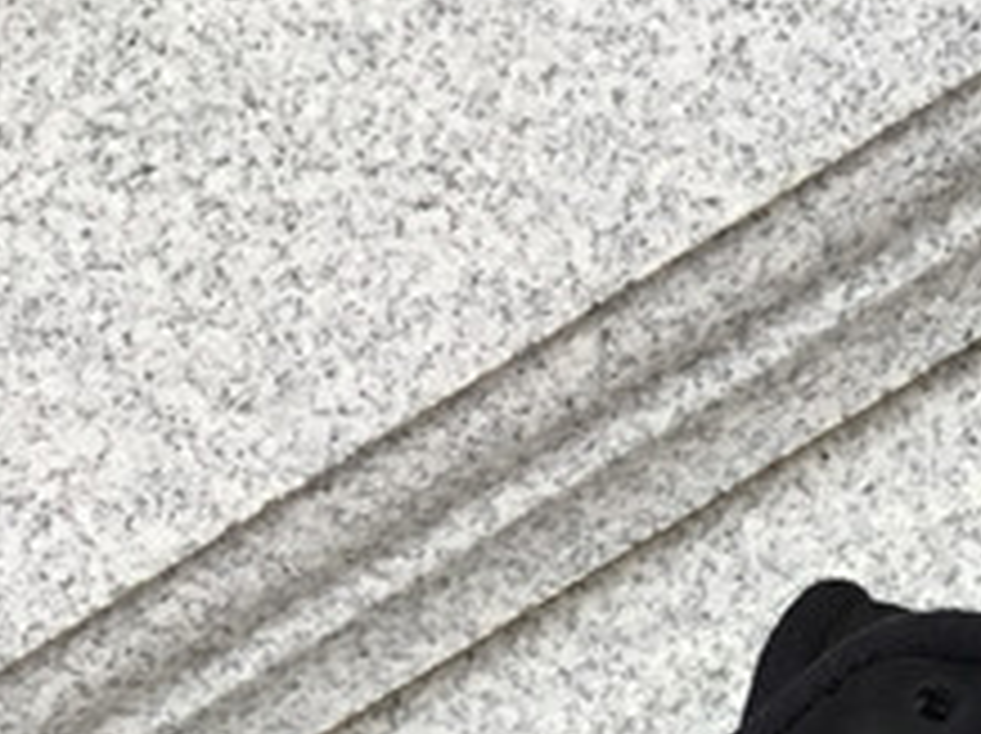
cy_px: 1124
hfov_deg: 14.0
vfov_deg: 11.1
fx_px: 3623
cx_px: 1678
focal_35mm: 128
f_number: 2.4
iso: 25
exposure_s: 1/144
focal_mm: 3.3
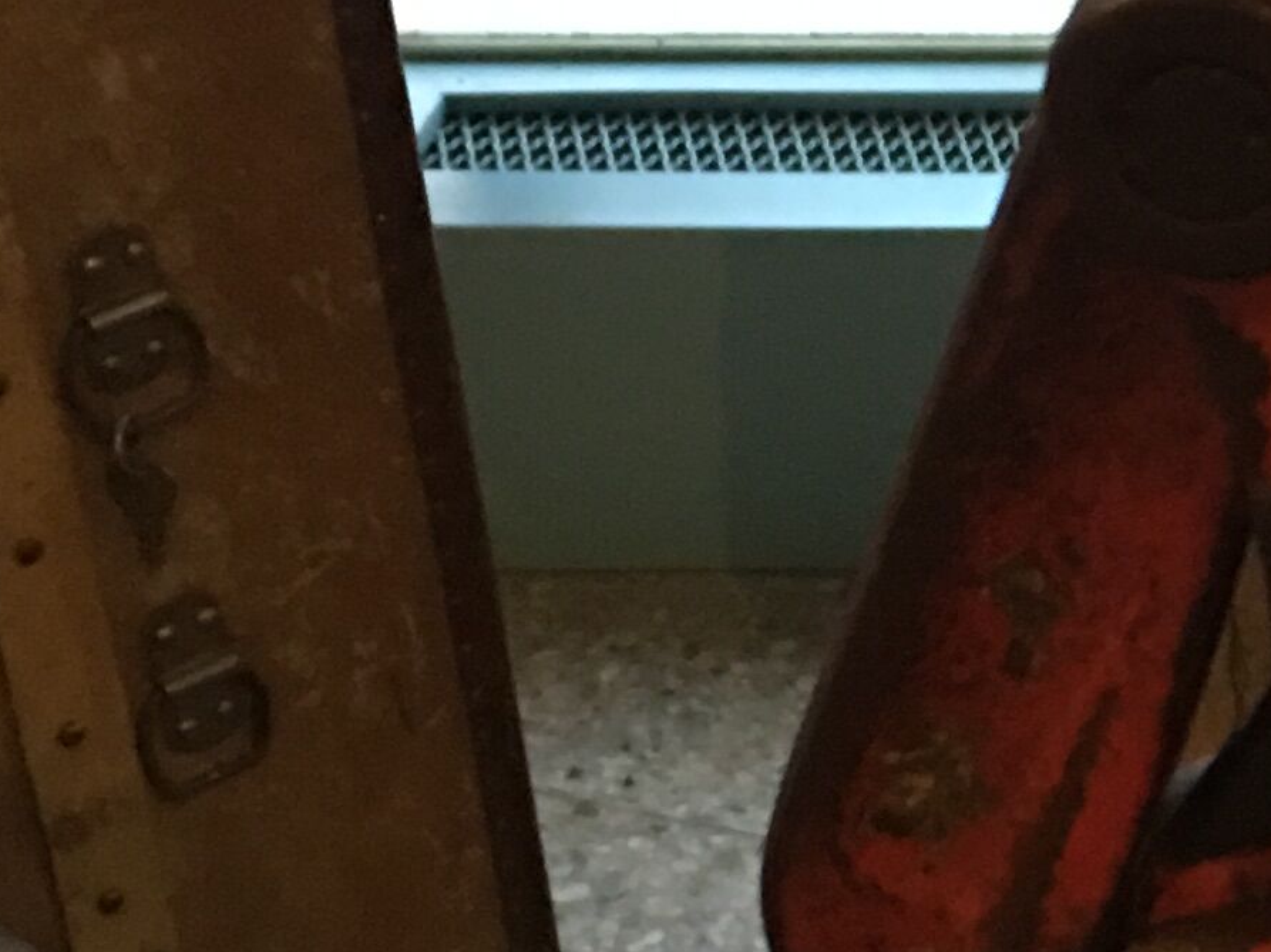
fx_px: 4808
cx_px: 2062
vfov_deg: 11.3
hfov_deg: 13.9
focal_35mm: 131
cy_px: 716
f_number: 2.2
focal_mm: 4.15
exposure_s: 1/10
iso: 80
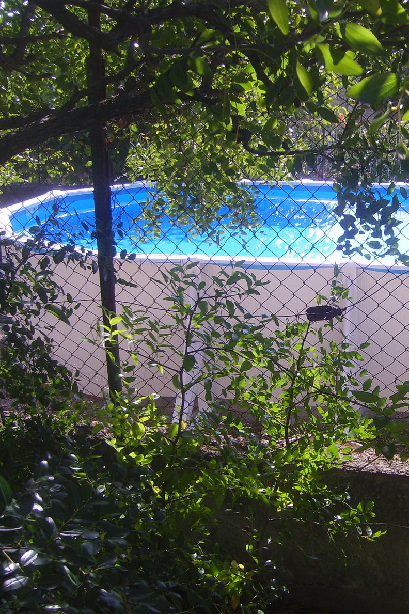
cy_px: 309
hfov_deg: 26.7
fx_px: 835
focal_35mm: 49
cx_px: 353
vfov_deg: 40.4
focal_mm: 5.8
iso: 50
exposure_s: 1/500
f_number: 2.8
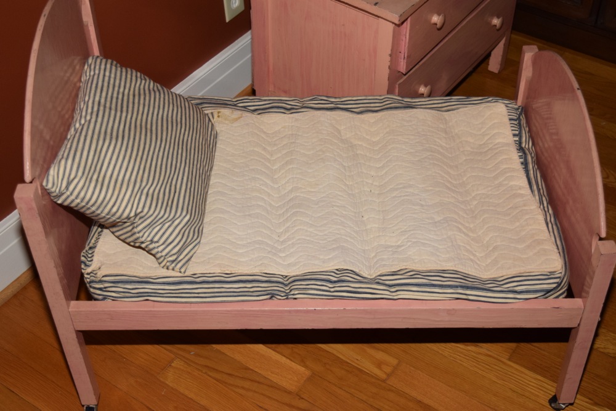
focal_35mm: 52
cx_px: 308
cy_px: 206
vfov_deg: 25.8
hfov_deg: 37.8
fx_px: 898
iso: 900
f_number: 4.5
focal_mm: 35
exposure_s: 1/60
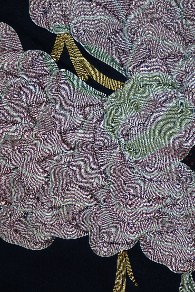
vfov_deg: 11.7
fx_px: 1422
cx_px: 98
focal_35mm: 175
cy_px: 146
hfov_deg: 7.8
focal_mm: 64.09
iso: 400
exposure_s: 1/200
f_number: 2.8
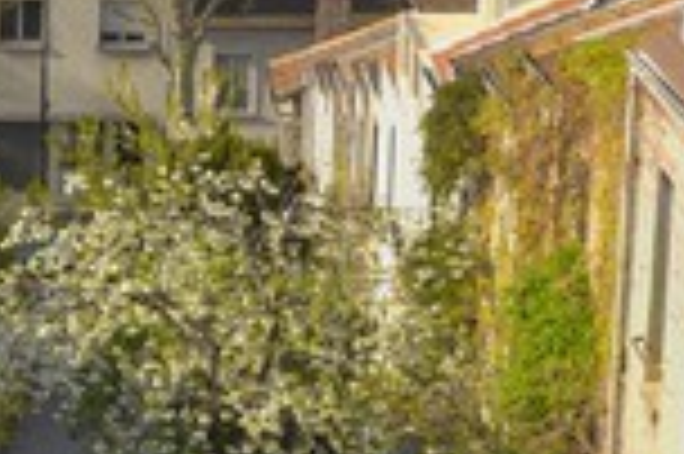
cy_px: 575
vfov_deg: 7.3
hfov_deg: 10.8
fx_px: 3537
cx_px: -238
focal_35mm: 186
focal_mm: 45
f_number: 6.3
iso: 100
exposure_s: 1/180
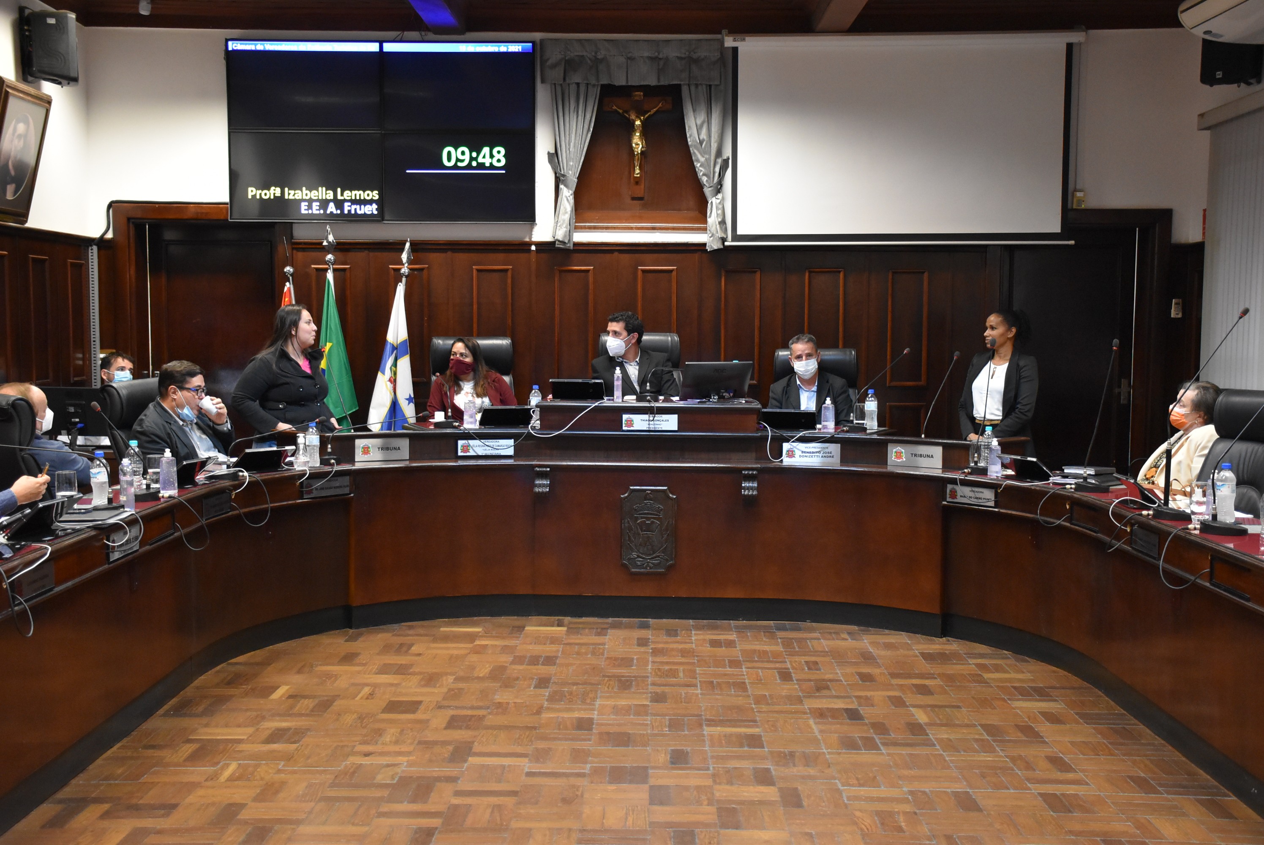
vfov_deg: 34.3
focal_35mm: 39
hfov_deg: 49.5
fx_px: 1370
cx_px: 632
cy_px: 422
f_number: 3.8
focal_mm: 26
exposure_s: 1/60
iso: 2500
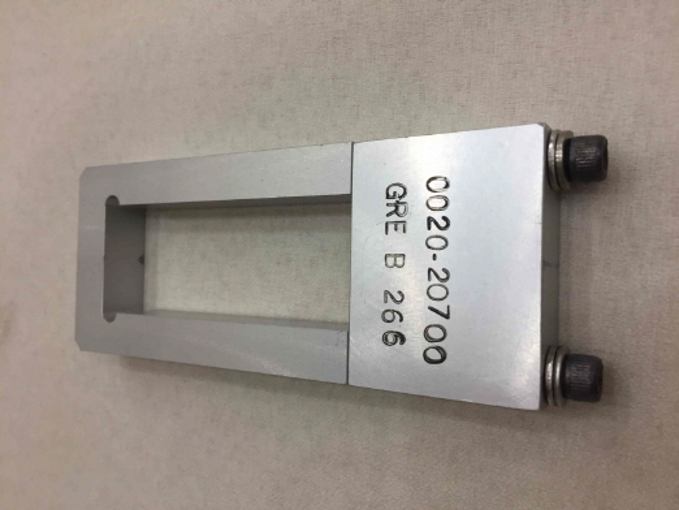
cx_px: 340
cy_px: 255
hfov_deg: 61.6
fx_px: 569
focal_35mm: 29
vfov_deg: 48.3
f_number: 2.2
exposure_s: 1/30
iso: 64
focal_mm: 4.15
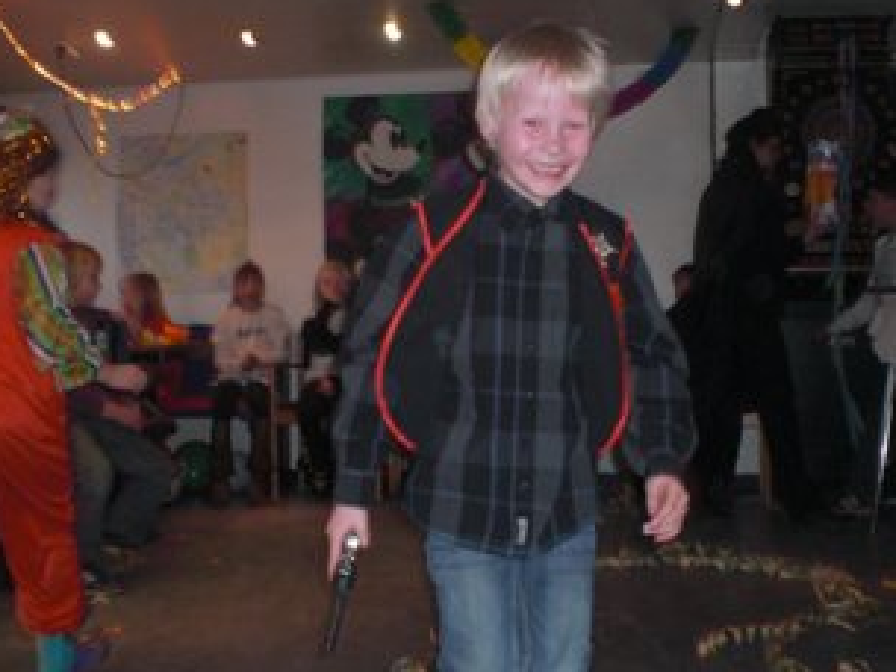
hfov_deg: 38.2
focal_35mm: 50
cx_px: 430
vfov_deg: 29.1
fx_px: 1294
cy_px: 315
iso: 200
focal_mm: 6.3
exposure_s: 1/30
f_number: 3.1
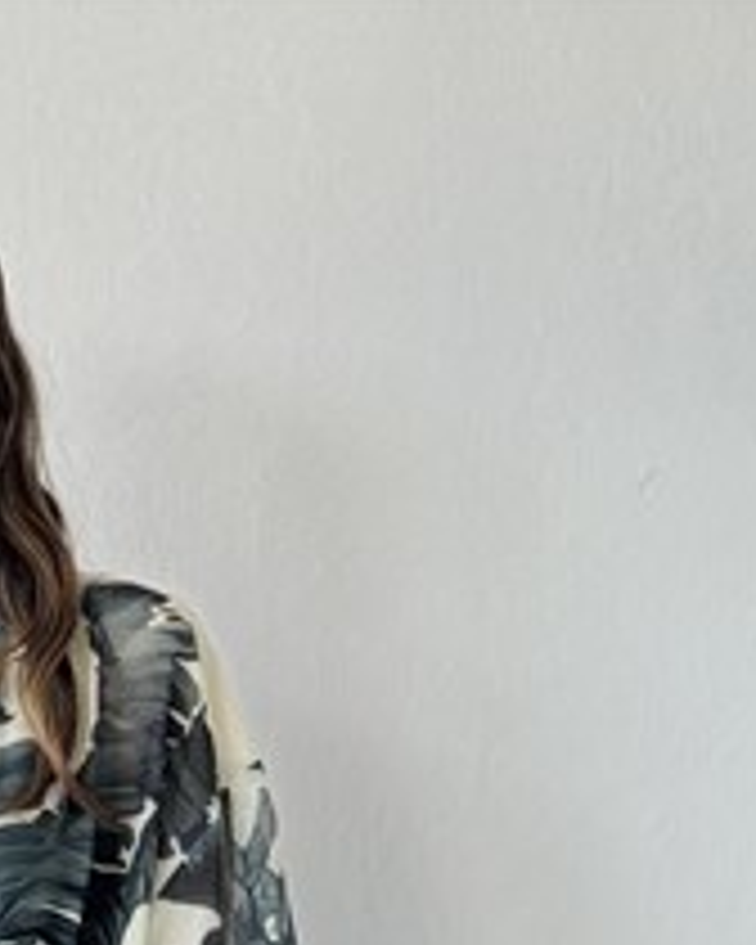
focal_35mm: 119
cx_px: -45
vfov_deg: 15.5
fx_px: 3328
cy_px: 1177
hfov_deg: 12.8
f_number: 1.78
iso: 64
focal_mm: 6.76
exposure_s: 1/156
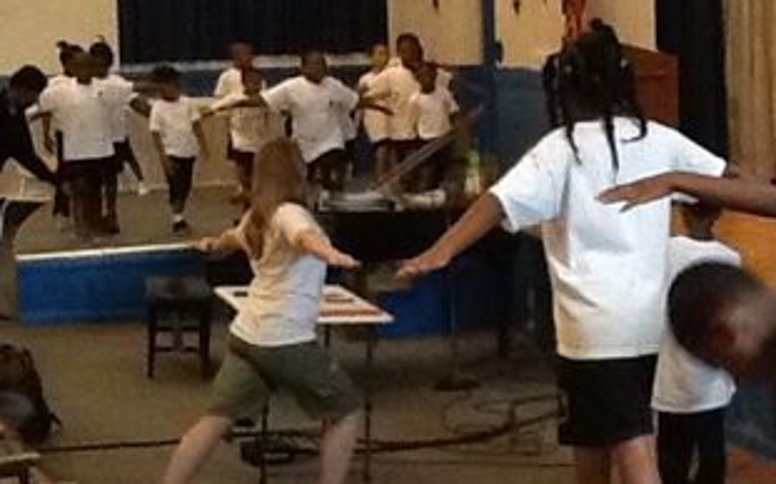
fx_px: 2029
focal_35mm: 96
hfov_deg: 21.0
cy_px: 197
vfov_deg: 13.6
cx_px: 759
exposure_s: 1/30
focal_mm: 2.03
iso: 400
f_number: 2.4
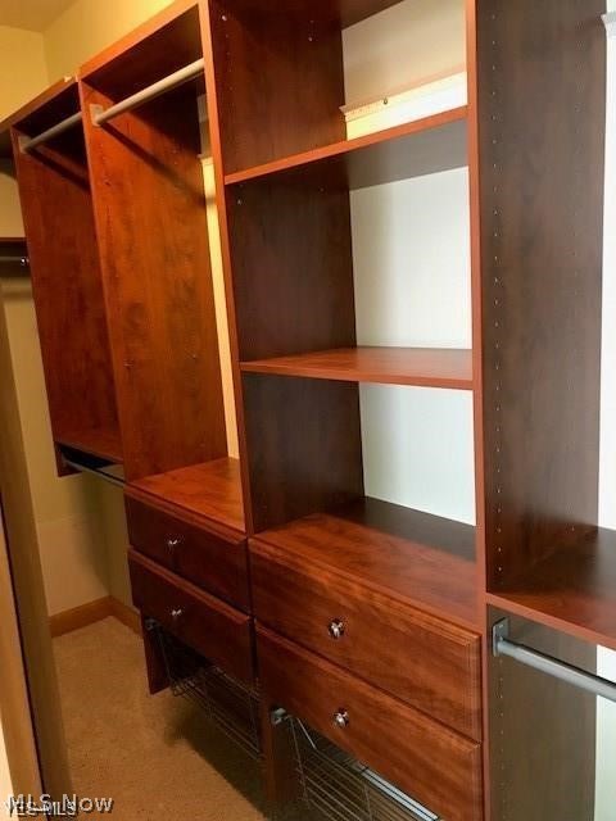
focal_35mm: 28
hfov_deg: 49.7
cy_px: 410
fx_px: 664
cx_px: 308
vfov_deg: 63.4
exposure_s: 1/15
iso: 100
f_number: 1.8
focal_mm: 3.99
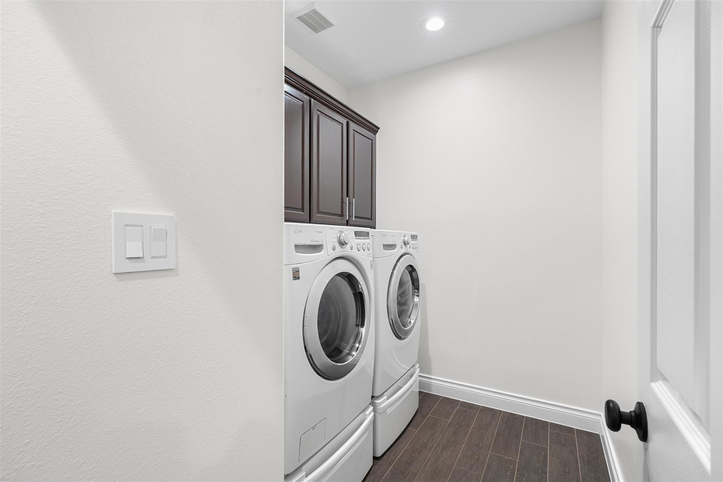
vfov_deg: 73.7
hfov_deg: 96.7
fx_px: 321
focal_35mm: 16
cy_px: 241
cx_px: 362
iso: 500
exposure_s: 1/1.25
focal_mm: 16
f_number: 9
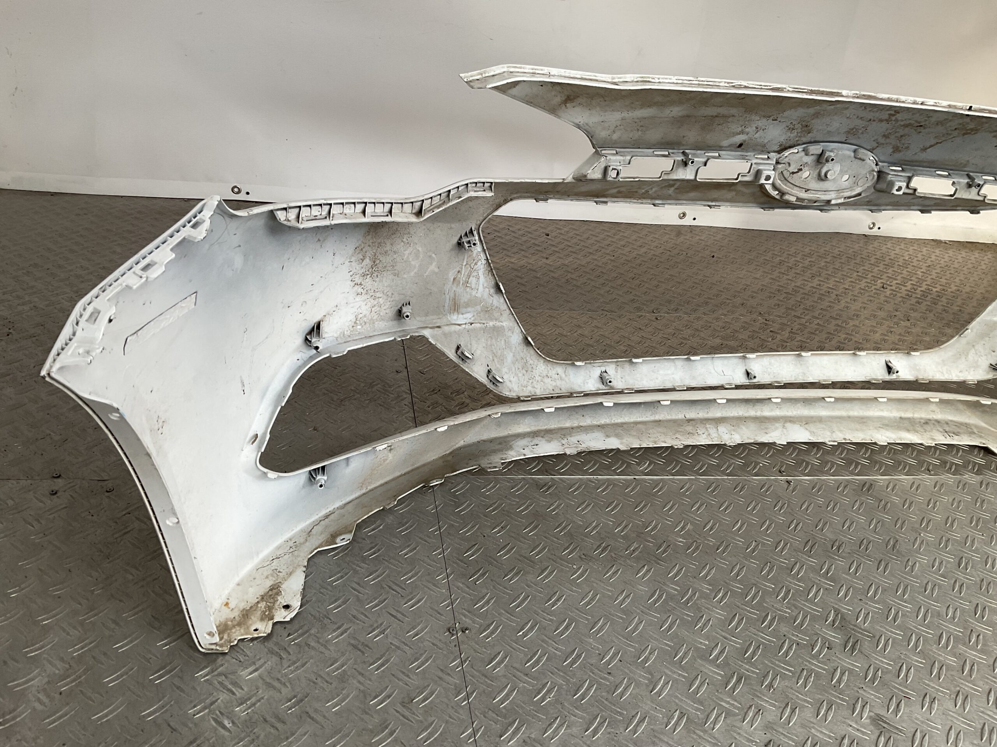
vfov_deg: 48.2
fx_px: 835
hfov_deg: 61.7
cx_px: 498
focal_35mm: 29
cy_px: 374
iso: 40
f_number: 1.8
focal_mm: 3
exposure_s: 1/100
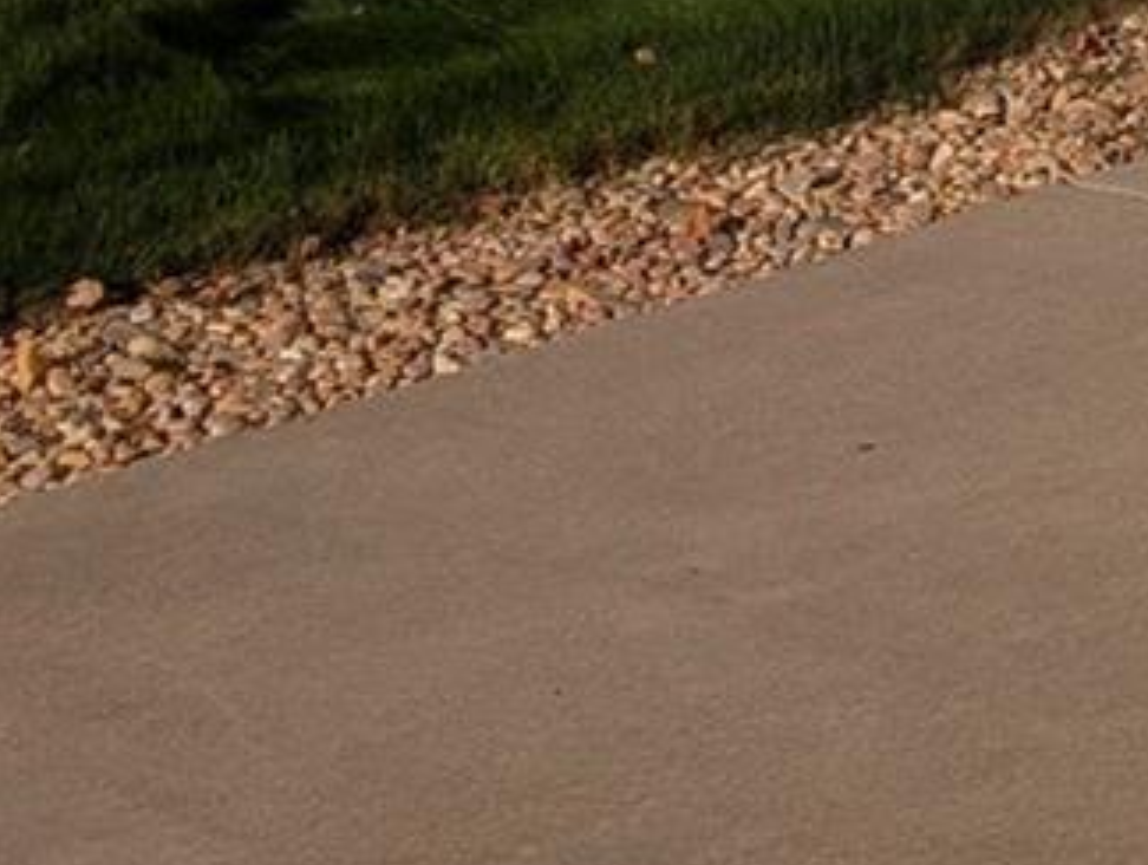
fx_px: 3919
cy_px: -1035
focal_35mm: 118
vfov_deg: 11.1
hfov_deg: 13.4
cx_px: 2530
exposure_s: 1/2062
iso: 21
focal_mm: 6.9
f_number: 1.68
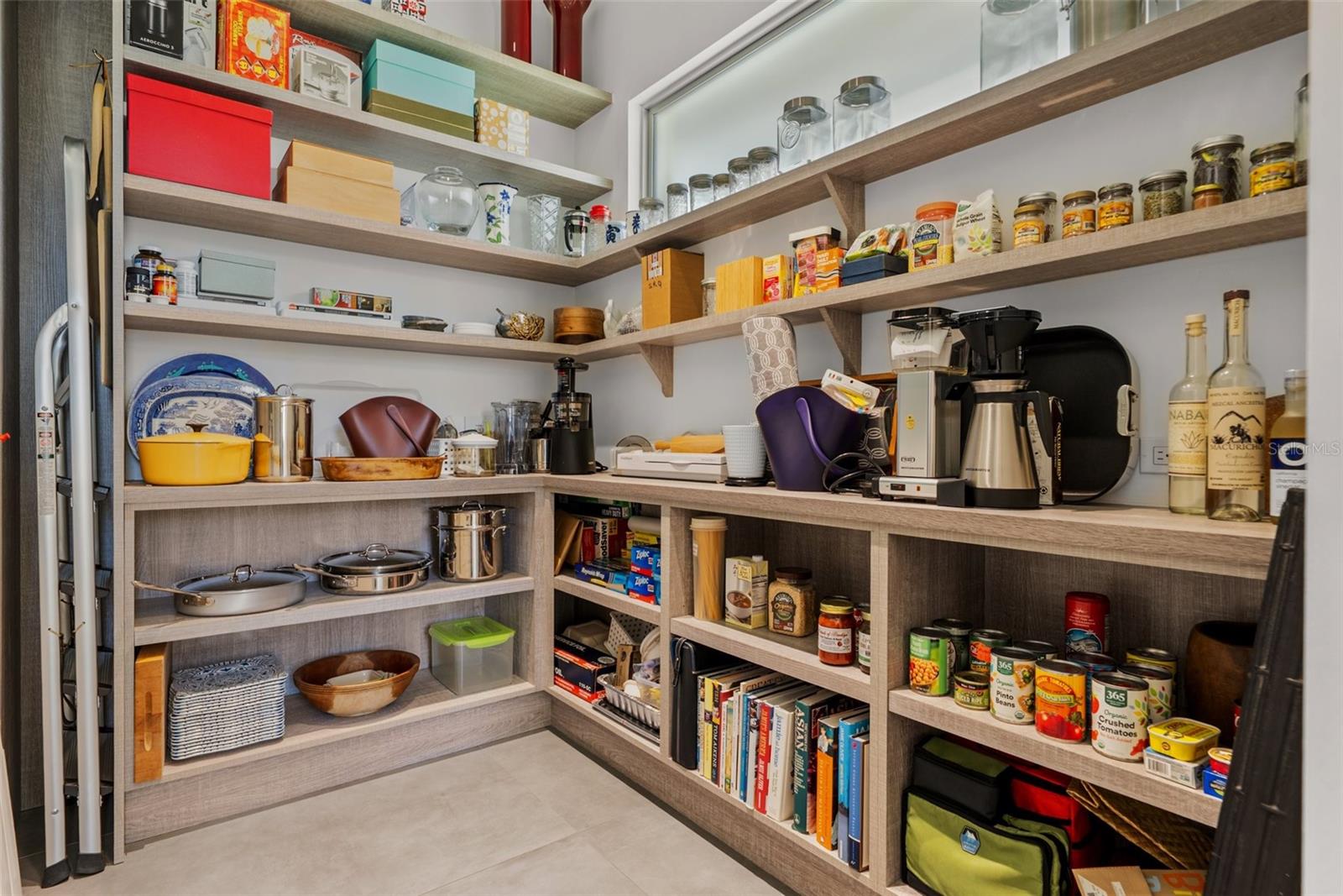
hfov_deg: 90.0
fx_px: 672
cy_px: 448
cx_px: 672
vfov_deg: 67.4
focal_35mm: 18
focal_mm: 18
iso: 320
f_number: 8
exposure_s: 1
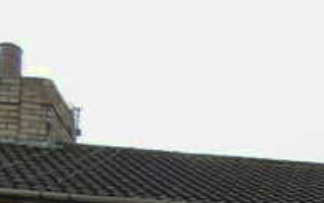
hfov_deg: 18.4
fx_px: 839
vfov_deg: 12.1
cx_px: 538
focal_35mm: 95
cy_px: 422
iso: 80
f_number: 3.4
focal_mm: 4.4
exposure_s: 1/250
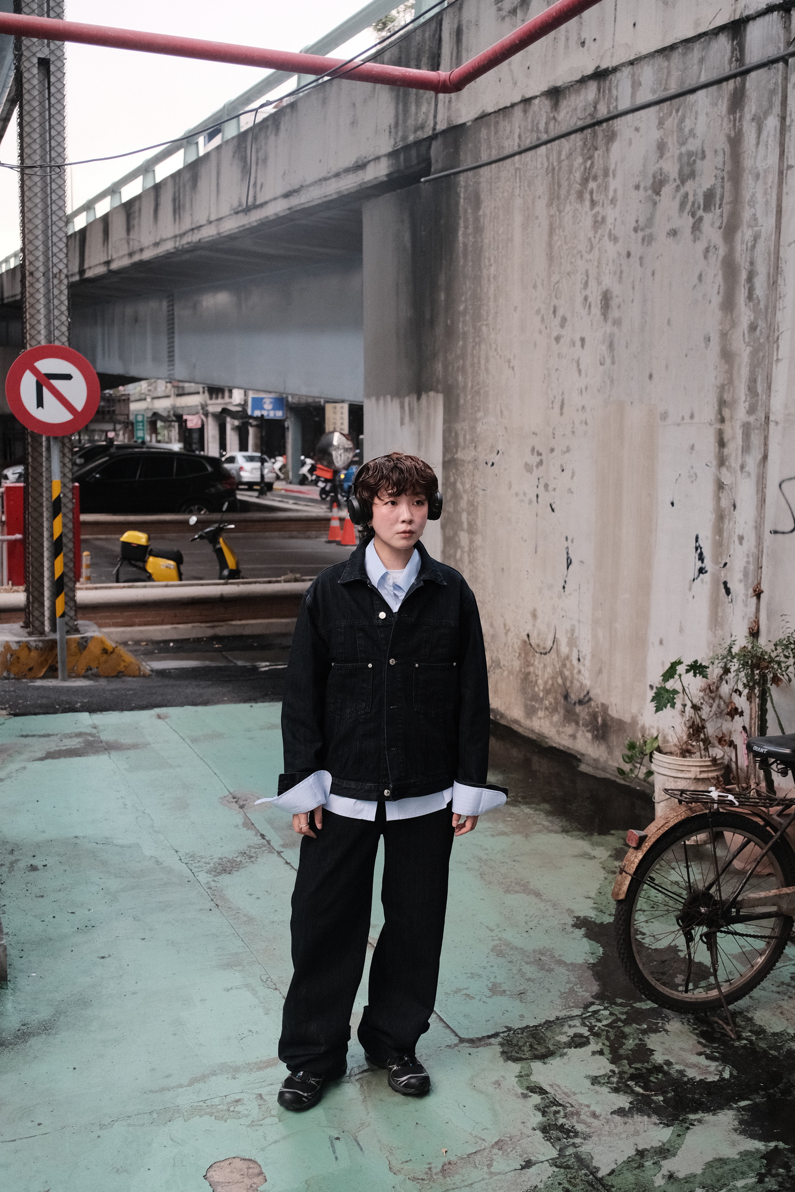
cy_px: 596
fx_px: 1159
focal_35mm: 35
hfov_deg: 37.9
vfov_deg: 54.4
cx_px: 398
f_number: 2.8
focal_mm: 23
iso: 1600
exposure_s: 1/200
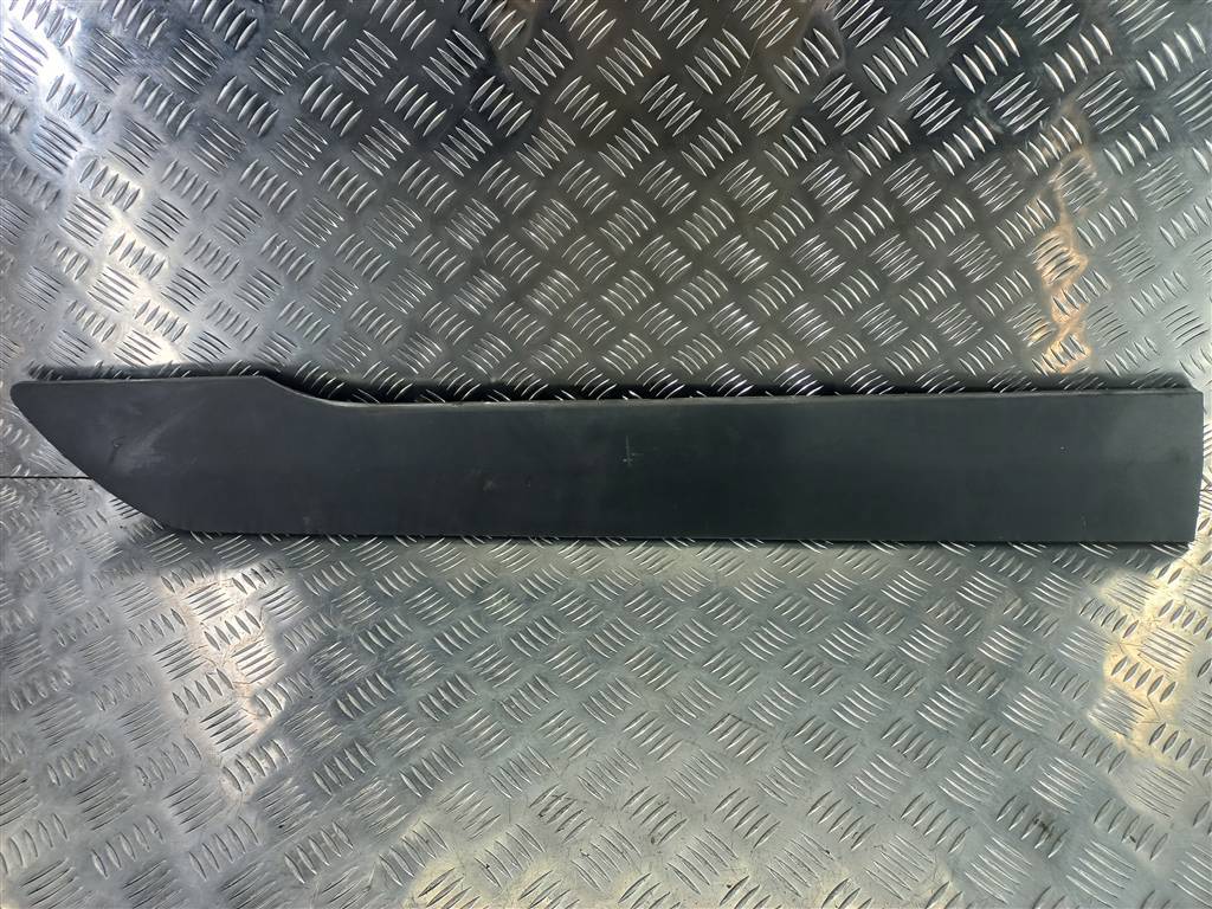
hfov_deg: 69.4
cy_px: 454
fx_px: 875
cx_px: 606
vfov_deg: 54.9
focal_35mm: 25
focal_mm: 4.6
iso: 50
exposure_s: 1/50
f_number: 1.8
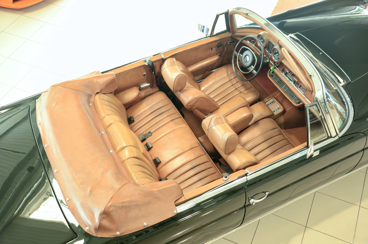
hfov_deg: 49.6
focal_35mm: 39
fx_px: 398
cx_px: 184
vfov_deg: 34.1
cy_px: 122
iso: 160
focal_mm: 26
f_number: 4
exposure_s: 1/1.3
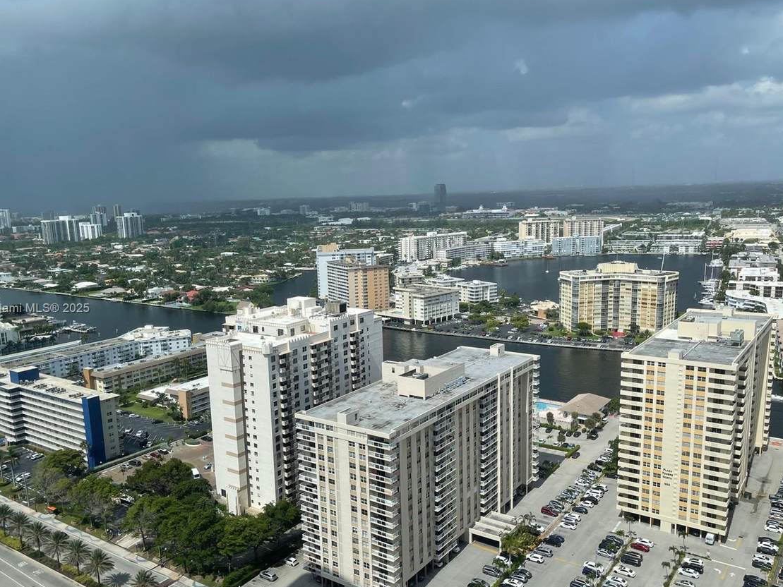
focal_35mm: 30
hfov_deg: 59.9
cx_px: 361
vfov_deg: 46.8
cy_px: 309
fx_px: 679
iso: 32
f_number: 1.6
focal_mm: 5.1
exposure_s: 1/2165
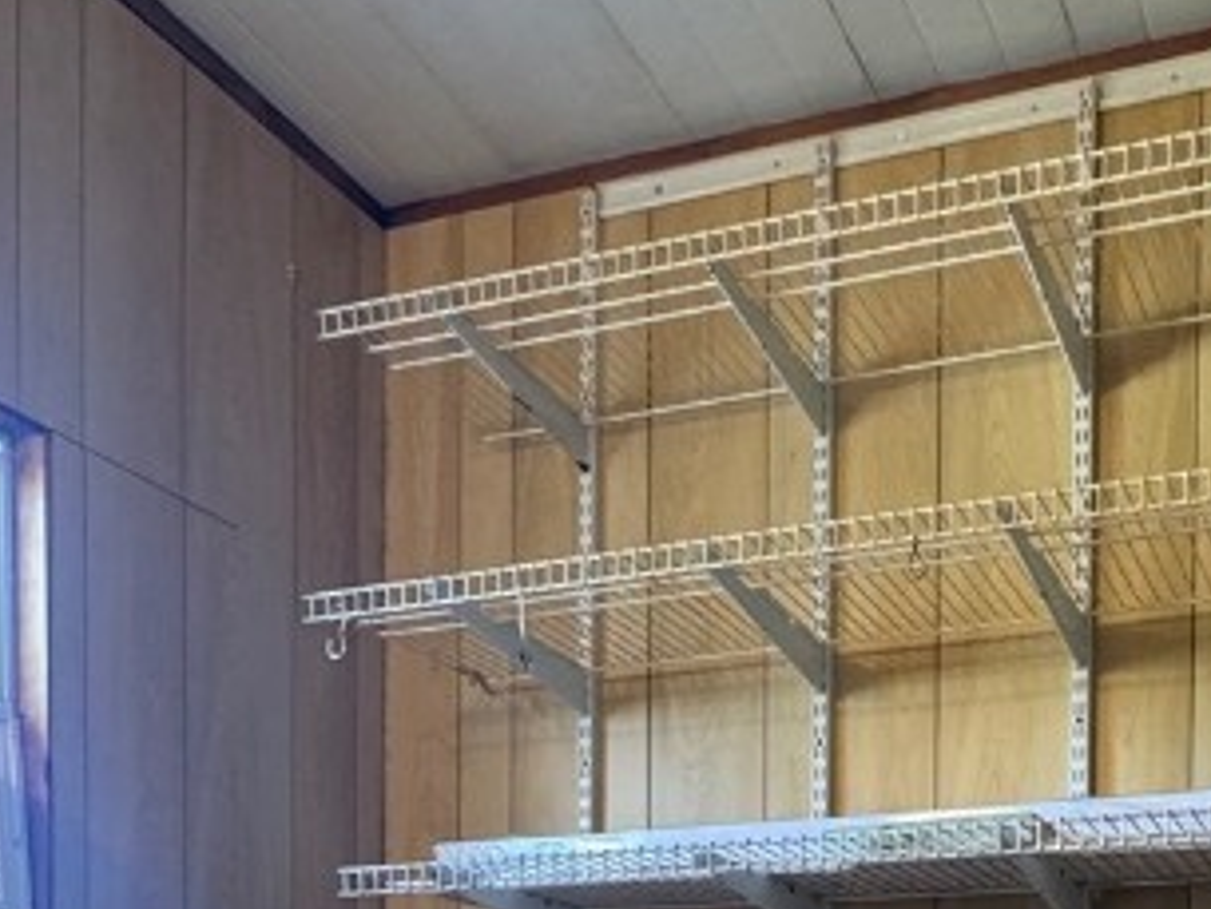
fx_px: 1645
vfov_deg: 25.9
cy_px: 1215
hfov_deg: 39.5
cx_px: 889
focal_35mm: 47
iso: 500
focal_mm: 2.22
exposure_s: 1/60
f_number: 2.2
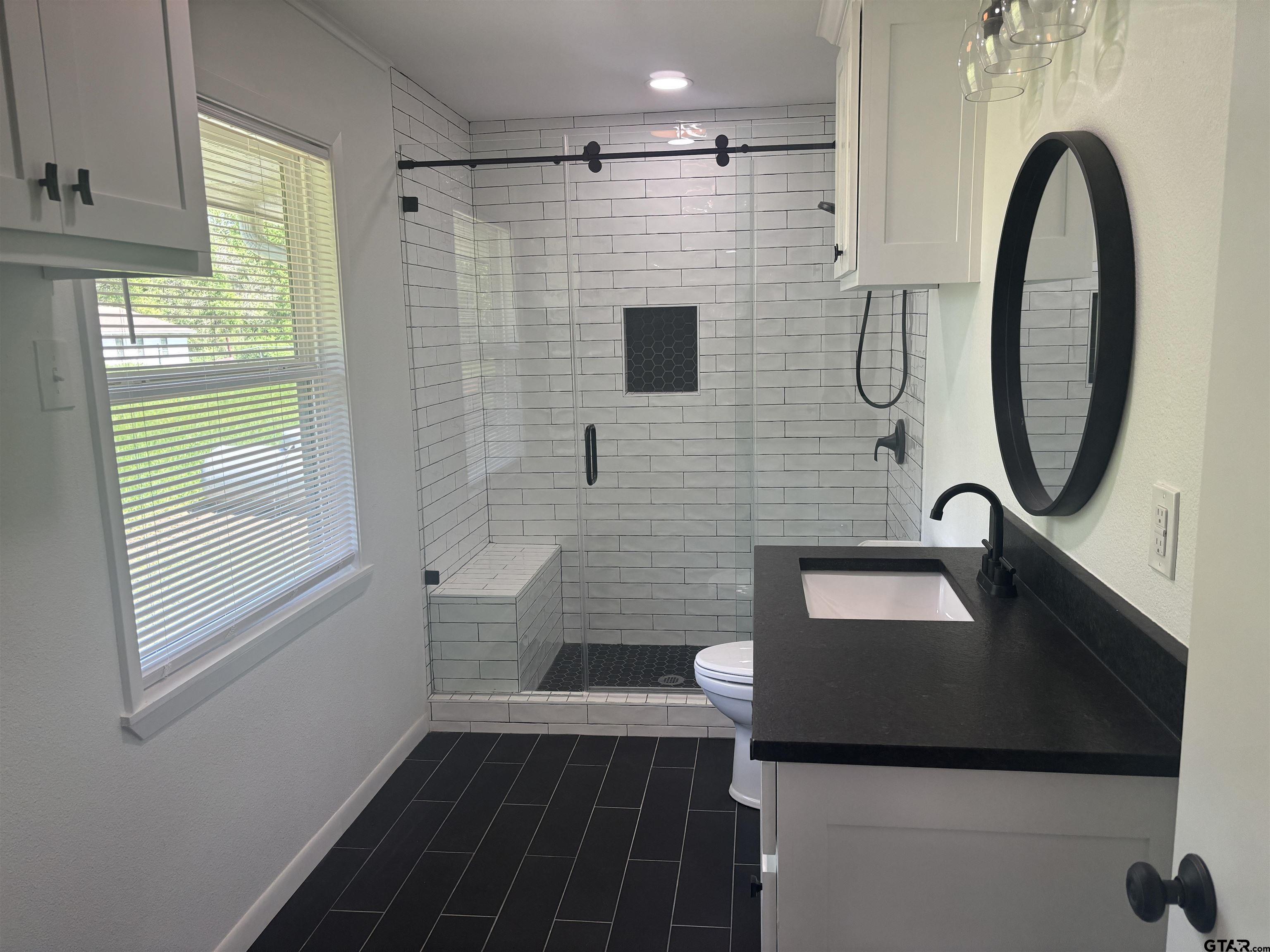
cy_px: 476
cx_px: 635
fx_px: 954
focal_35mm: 26
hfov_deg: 67.3
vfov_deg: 53.1
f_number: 1.6
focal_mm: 5.96
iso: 100
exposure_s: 1/120
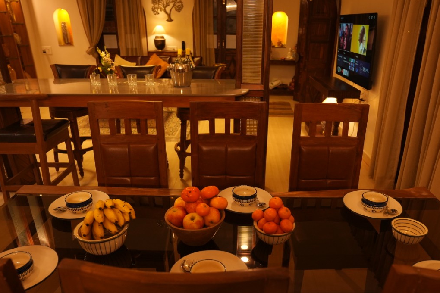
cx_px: 240
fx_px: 330
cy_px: 190
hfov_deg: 67.2
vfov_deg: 47.3
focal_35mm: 27
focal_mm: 17
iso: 1250
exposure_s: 1/100
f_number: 2.8
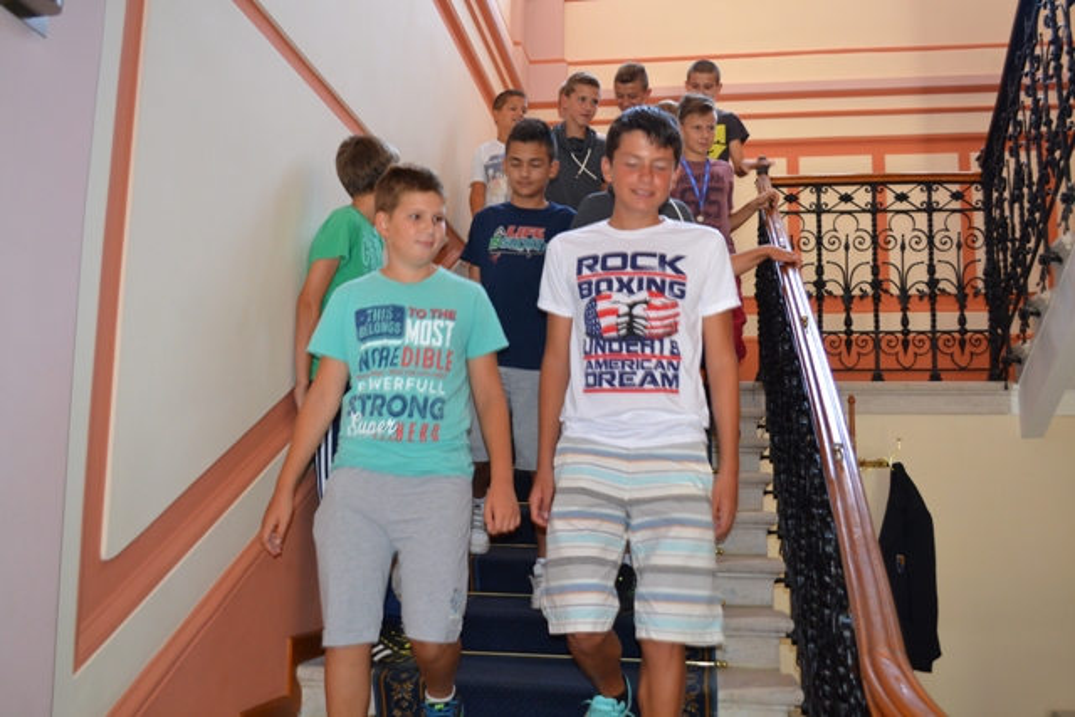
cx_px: 538
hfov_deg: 57.2
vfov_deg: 40.0
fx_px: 986
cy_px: 358
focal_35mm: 33
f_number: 4
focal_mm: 22
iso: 1000
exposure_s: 1/60
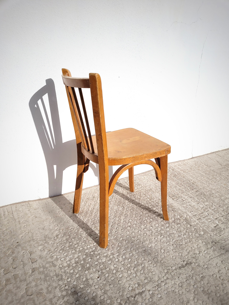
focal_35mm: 26
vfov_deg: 67.3
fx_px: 229
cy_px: 152
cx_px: 114
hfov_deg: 53.1
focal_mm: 5.4
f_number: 1.8
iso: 40
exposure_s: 1/7255
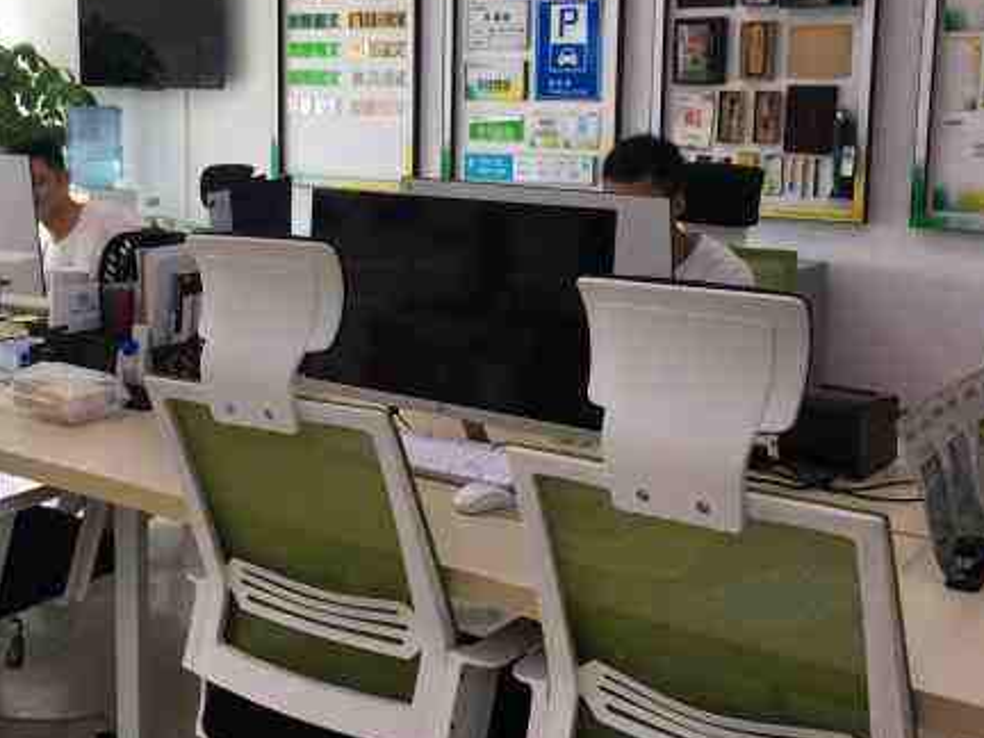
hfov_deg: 40.4
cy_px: 270
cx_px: 428
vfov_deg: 30.7
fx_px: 1336
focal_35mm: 47
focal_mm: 4.15
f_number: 2.2
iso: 32
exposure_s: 1/50
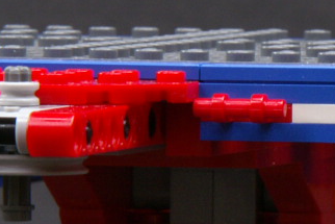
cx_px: 390
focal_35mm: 980
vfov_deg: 1.4
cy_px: 136
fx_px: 9123
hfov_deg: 2.1
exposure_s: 1/3
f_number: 22
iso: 400
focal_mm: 140
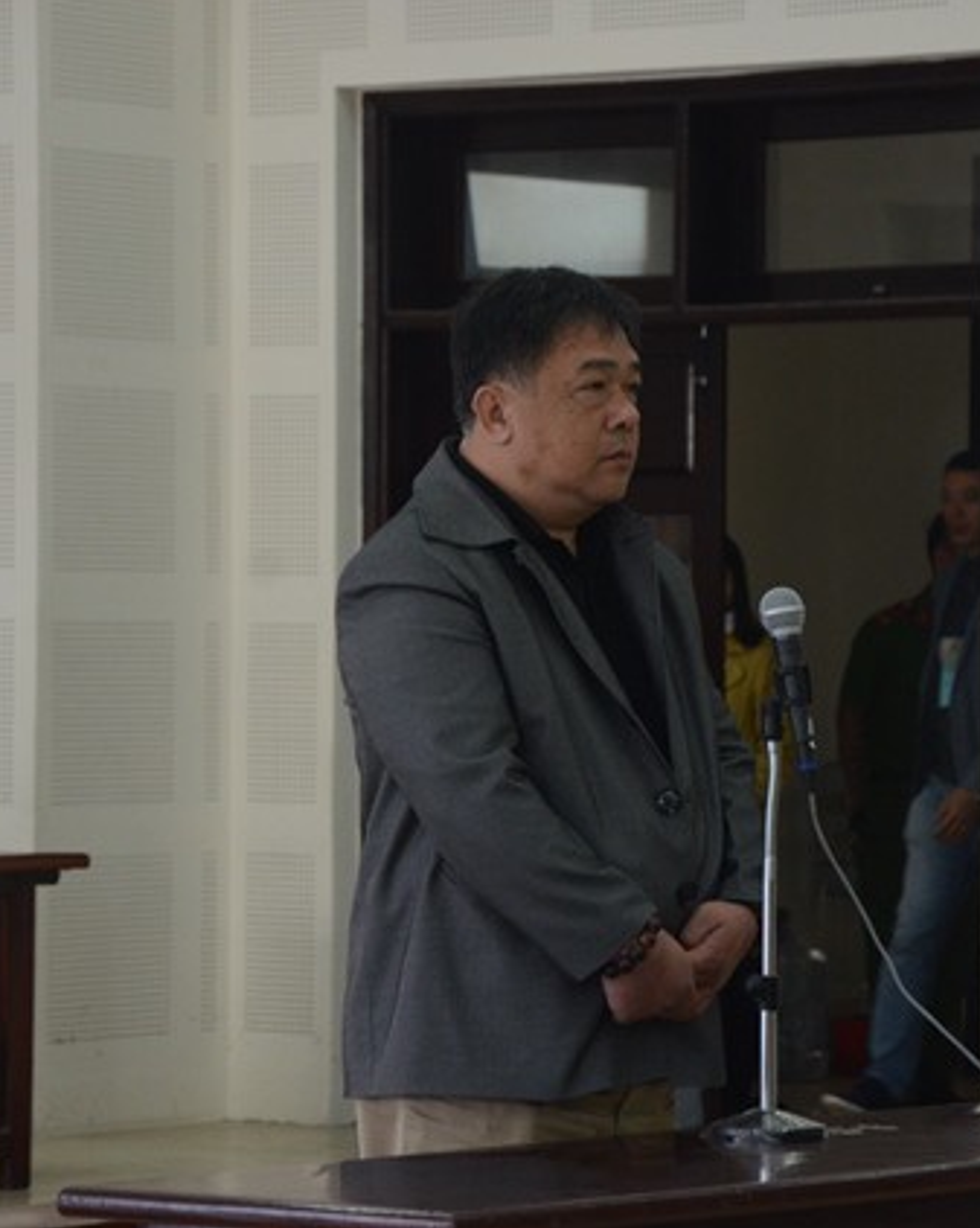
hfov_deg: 8.0
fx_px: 6969
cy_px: 614
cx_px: 503
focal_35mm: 192
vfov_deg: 10.1
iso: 1250
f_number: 5.6
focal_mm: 90
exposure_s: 1/60
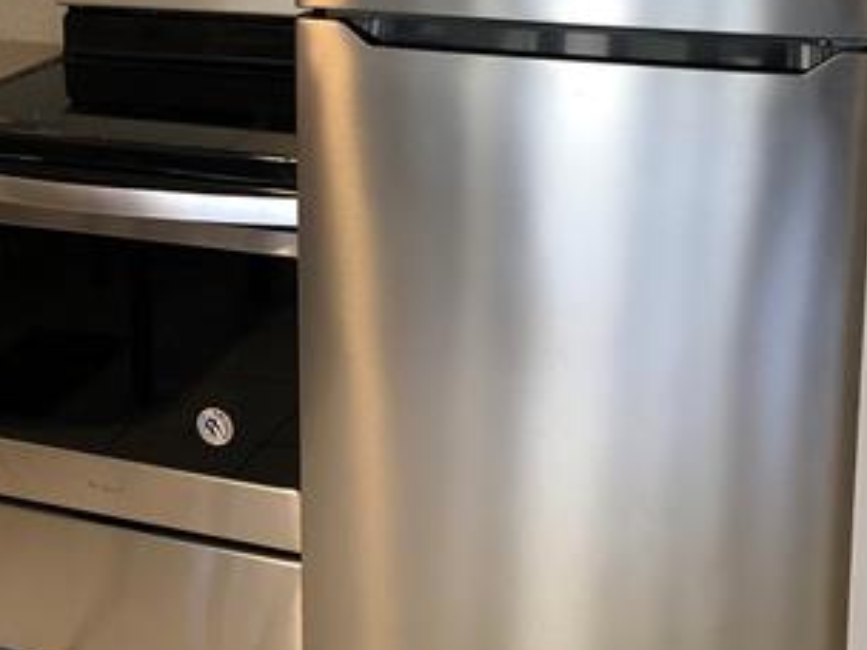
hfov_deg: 32.4
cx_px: 294
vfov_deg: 24.1
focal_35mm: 59
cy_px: 51
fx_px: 1478
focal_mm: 4
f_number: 1.8
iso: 64
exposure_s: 1/15
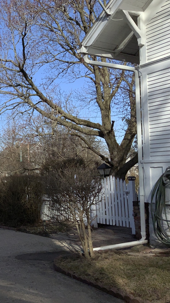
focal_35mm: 43
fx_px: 345
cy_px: 152
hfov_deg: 25.1
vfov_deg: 47.4
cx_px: -32
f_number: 1.8
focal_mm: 3
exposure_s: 1/4785
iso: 20
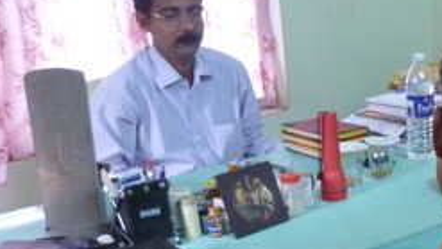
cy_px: 191
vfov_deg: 20.2
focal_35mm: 59
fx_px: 692
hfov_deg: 31.8
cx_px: 472
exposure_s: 1/10
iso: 400
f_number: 3.3
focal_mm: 4.1
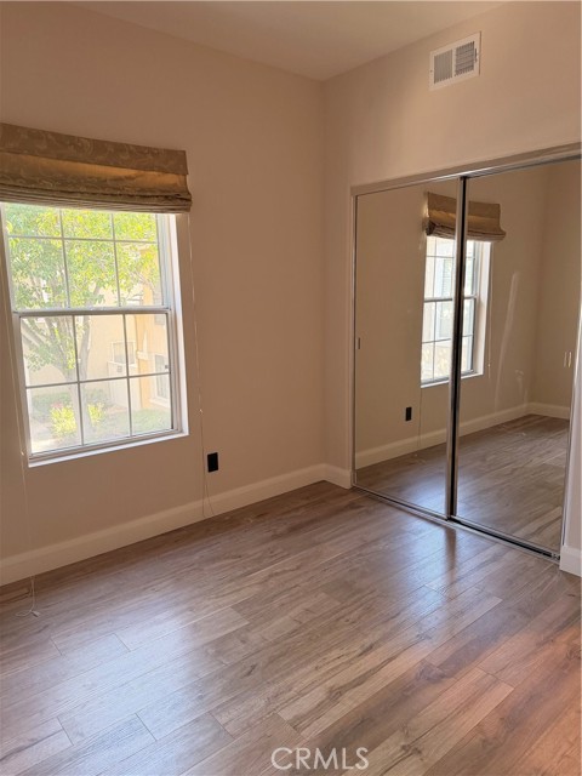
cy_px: 388
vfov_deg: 71.6
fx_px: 538
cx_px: 291
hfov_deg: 56.8
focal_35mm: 24
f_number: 1.78
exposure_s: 1/121
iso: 200
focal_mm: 6.76
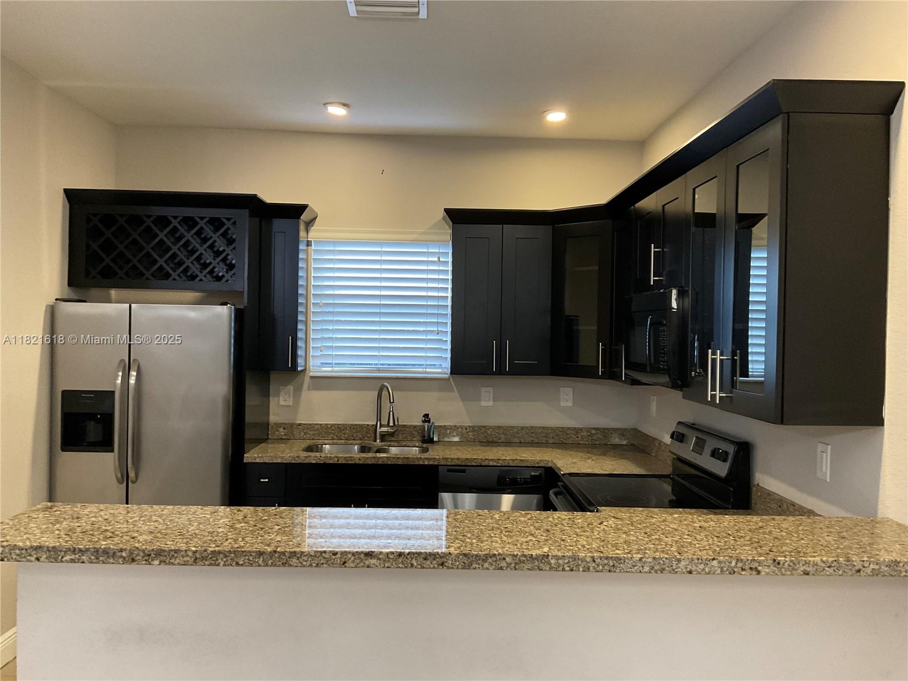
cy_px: 340
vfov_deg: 48.2
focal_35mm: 29
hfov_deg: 61.7
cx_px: 454
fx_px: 761
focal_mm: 3
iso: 250
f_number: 1.8
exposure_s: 1/60
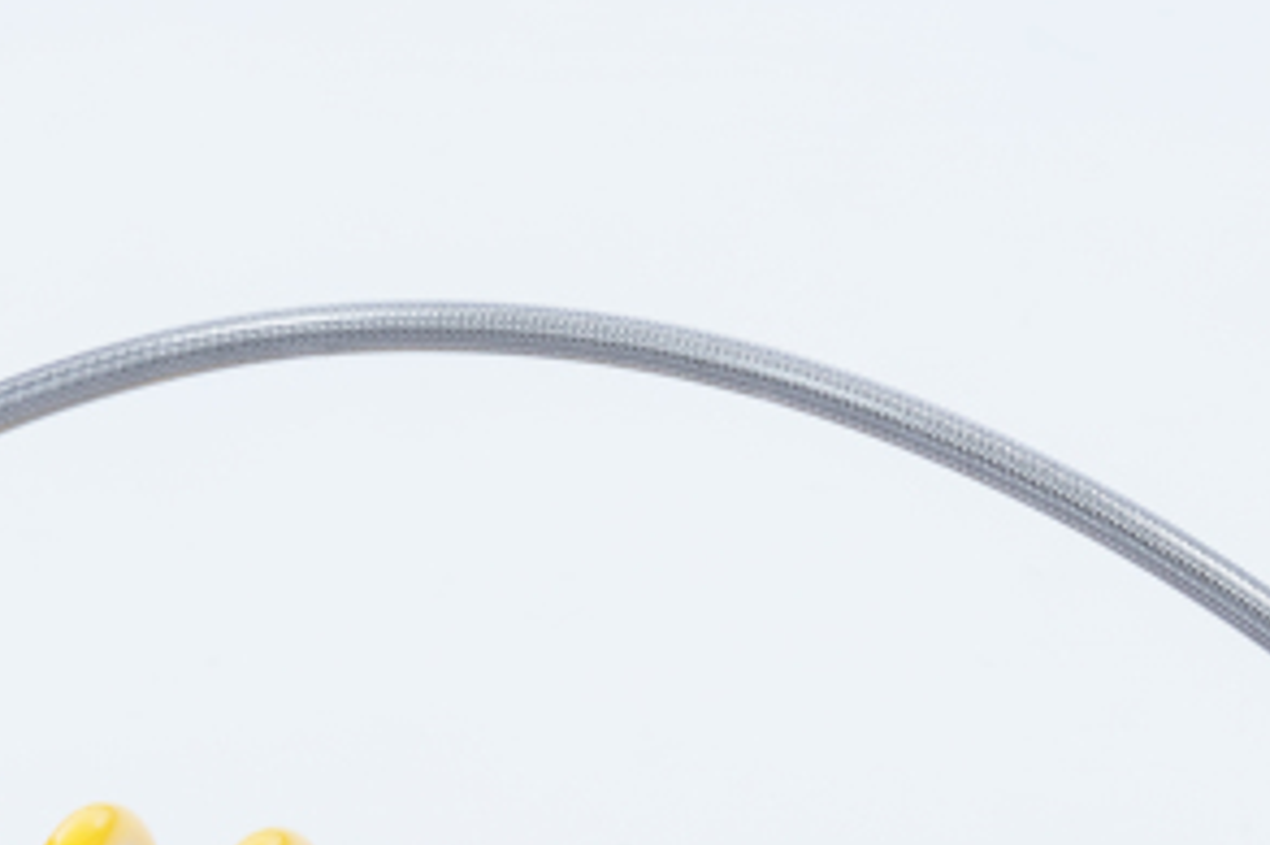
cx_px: 420
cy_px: 715
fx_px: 8673
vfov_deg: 5.6
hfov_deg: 8.4
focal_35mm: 246
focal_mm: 90
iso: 400
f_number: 18
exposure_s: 1/125
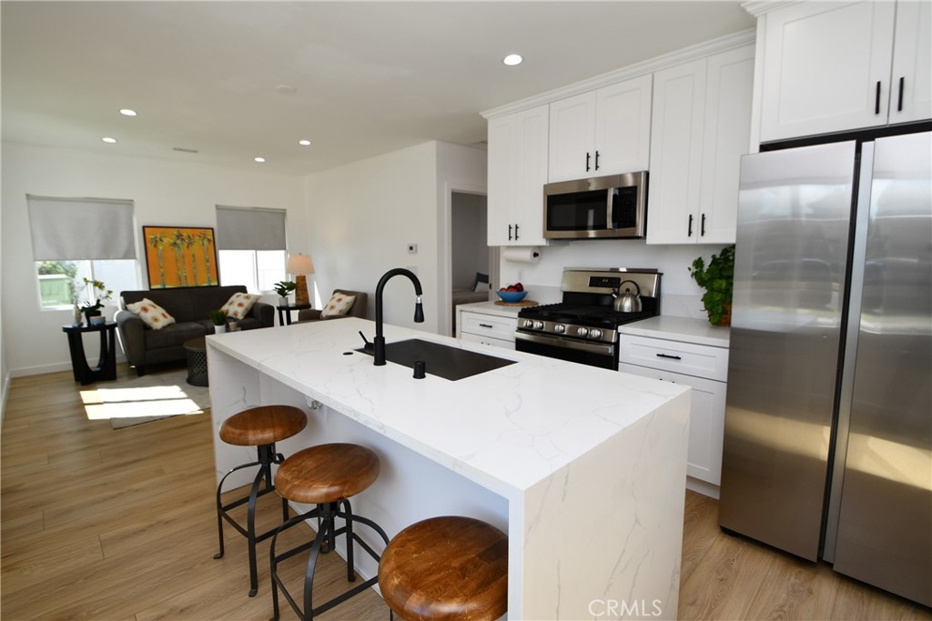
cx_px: 466
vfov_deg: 73.8
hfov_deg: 96.7
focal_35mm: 16
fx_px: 414
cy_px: 310
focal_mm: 11
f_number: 5.6
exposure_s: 1/125
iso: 180
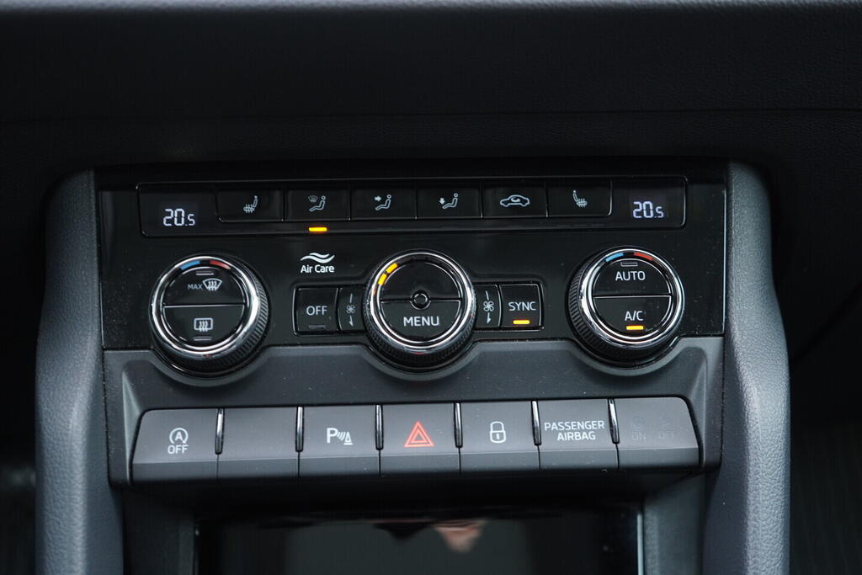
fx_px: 862
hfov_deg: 53.1
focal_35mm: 36
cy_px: 288
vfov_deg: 36.9
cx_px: 431
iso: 640
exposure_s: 1/40
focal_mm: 24
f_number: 2.8
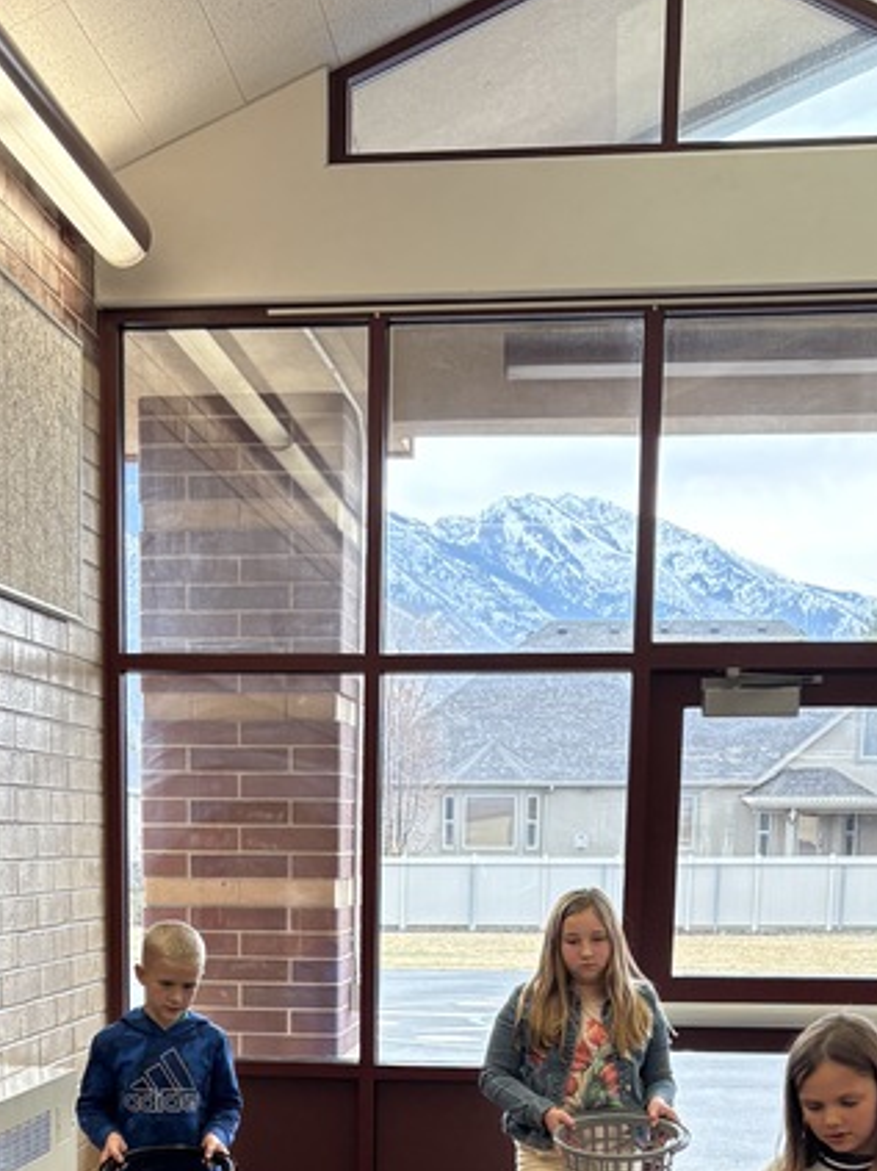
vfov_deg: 28.6
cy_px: 1196
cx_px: 321
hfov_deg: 23.2
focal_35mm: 63
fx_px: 2129
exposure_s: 1/228
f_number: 1.6
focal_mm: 5.96
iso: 80
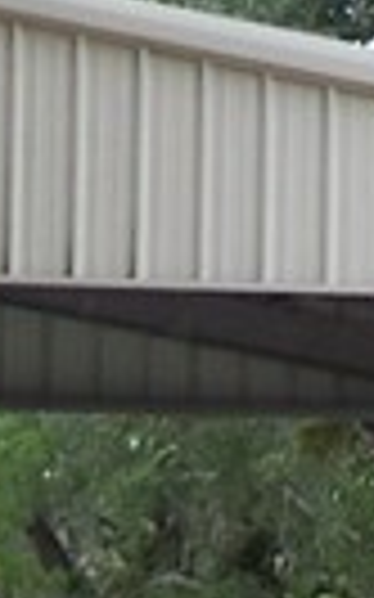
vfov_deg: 4.3
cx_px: -70
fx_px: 7869
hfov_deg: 2.7
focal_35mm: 482
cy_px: -454
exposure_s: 1/400
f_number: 3.1
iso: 80
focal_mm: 9.8
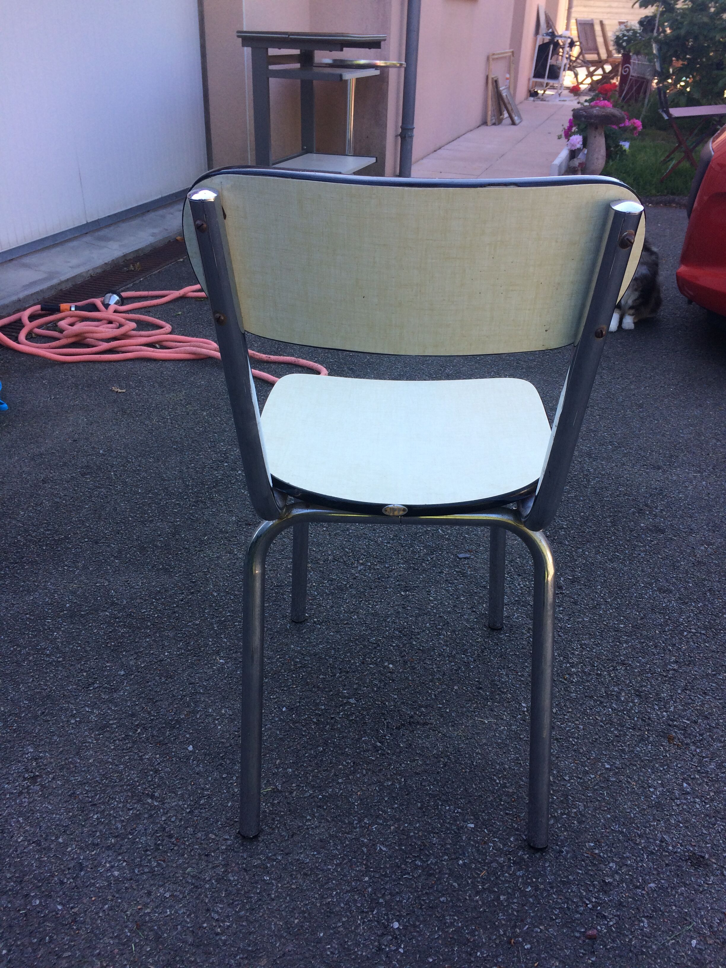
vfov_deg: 61.7
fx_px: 811
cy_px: 484
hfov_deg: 48.2
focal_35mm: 29
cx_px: 363
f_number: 2.2
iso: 32
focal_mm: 4.15
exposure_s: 1/215
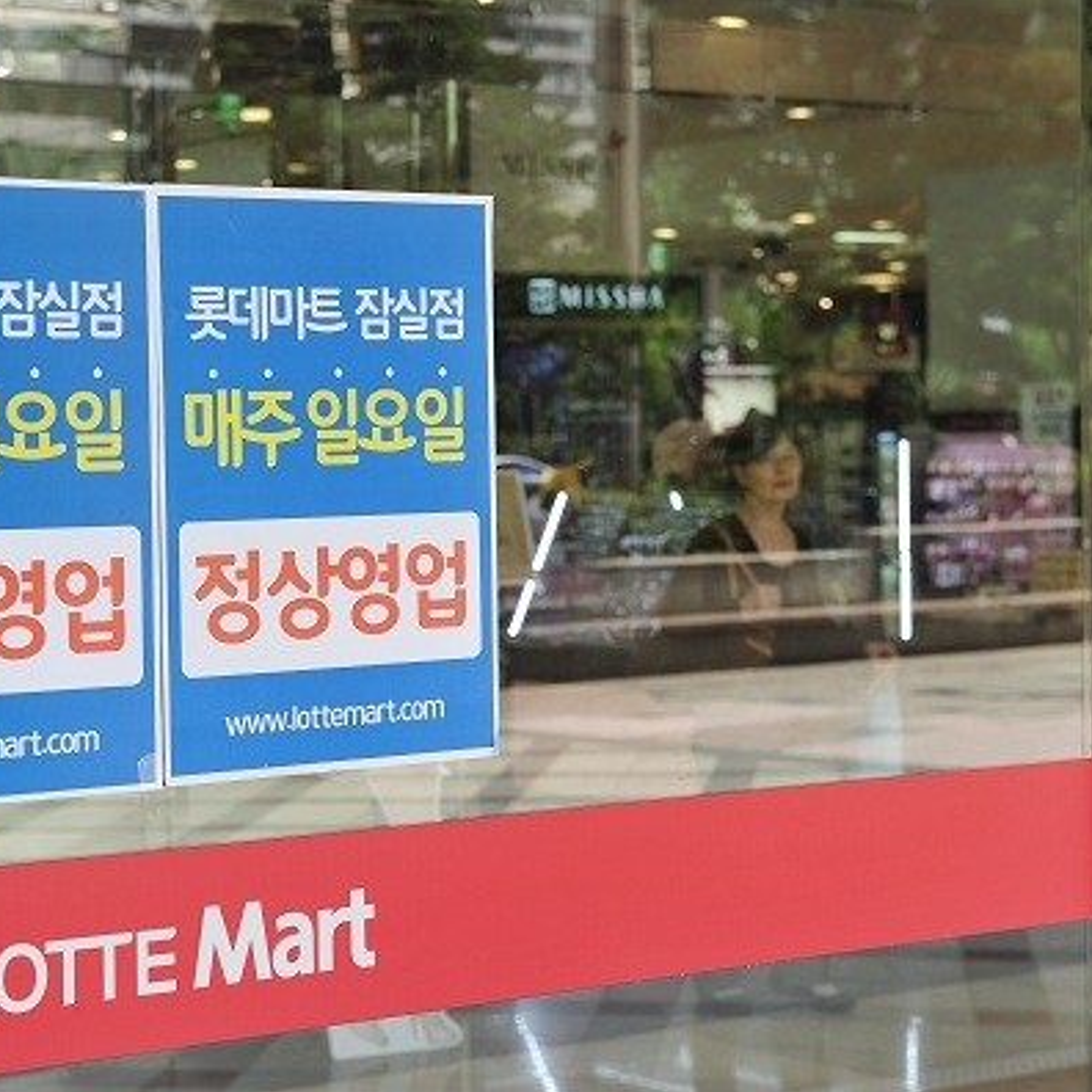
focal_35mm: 90
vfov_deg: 19.3
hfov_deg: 19.2
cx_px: 347
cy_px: 545
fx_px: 3212
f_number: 8
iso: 800
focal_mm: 70
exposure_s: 1/200
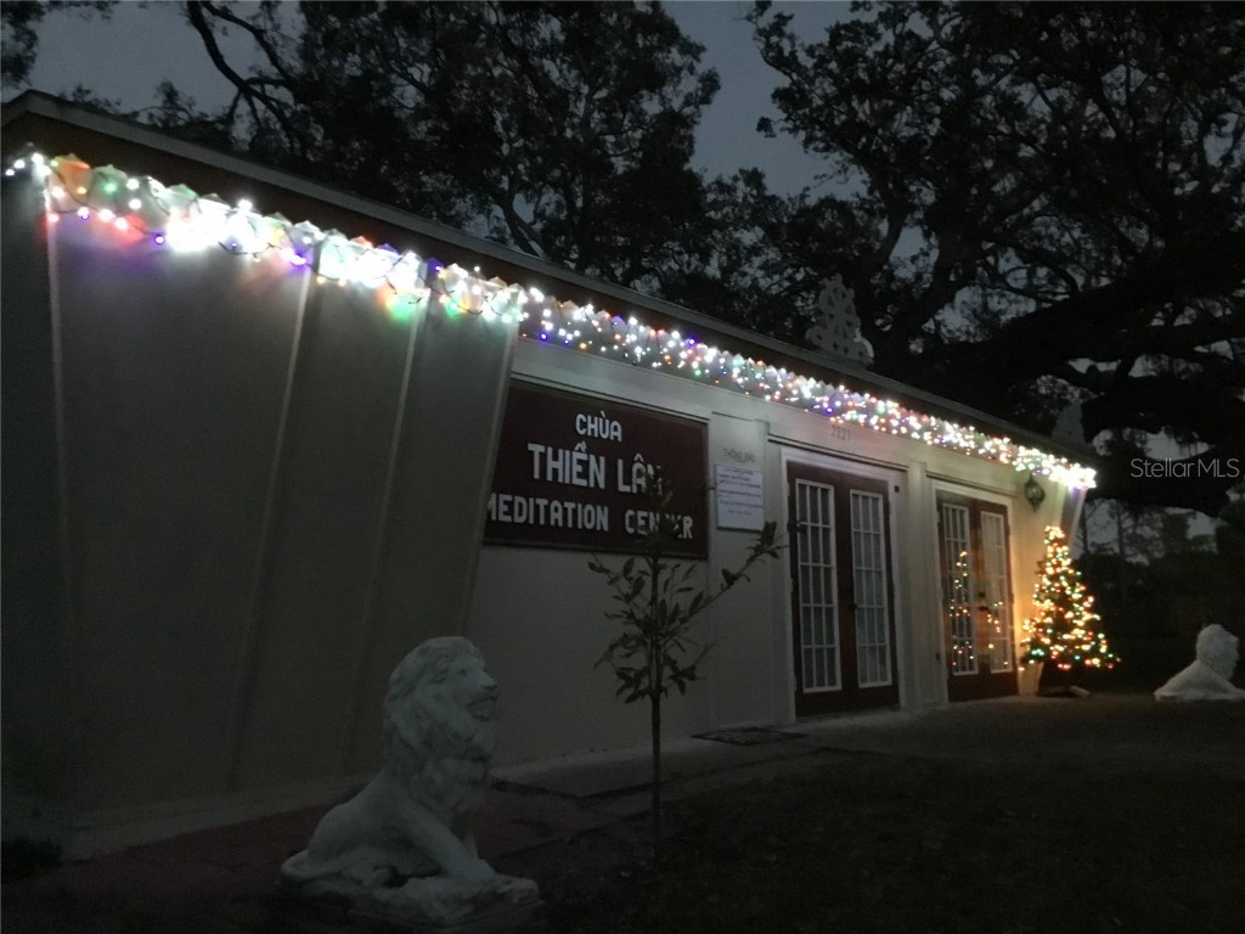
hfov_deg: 58.4
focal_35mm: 31
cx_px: 622
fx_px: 1115
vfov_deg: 45.4
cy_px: 467
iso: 800
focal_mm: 3.3
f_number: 2.4
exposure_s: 1/15
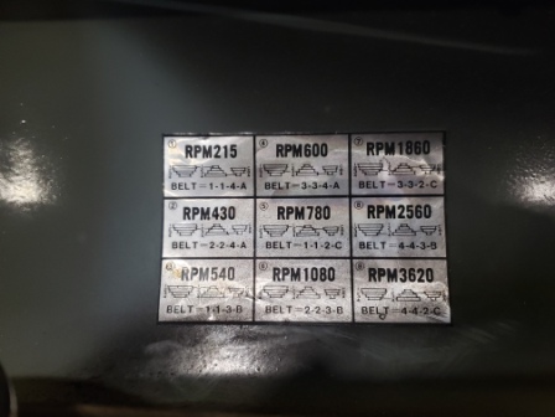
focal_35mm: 26
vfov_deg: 53.1
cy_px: 208
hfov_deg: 67.3
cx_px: 278
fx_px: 417
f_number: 1.5
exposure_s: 1/60
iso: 320
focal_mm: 4.3
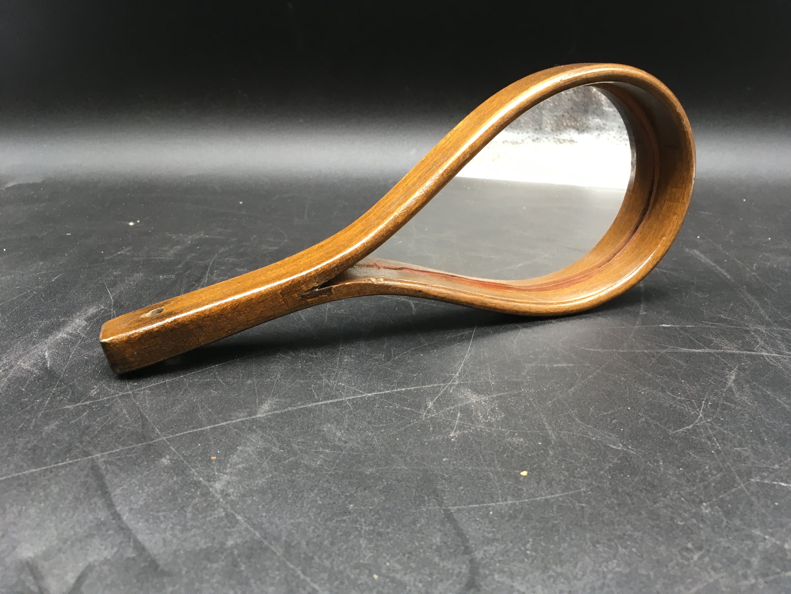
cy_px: 297
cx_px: 396
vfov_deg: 48.2
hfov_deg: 61.7
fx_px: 663
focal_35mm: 29
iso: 80
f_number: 2.2
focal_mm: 4.15
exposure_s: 1/33
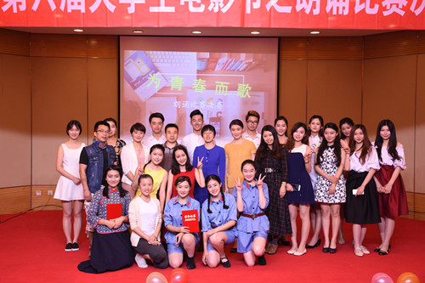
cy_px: 142
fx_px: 620
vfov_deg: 25.7
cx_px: 212
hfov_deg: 37.9
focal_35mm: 52
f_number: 5
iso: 800
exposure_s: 1/60
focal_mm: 35
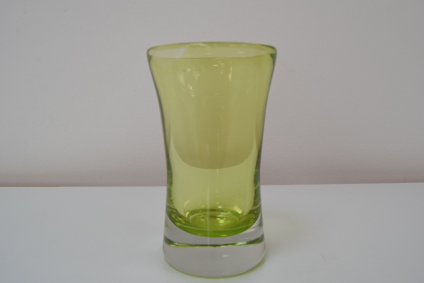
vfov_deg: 43.7
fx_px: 354
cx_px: 212
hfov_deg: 61.9
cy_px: 142
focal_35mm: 30
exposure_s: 1/320
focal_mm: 20
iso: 1600
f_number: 9
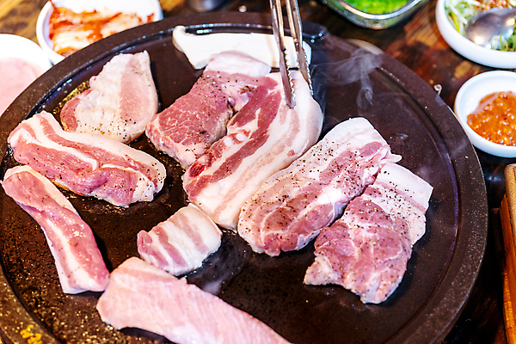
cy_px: 172
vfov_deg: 27.0
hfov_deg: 39.6
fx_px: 717
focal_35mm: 50
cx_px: 258
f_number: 3.5
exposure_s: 1/100
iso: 1000
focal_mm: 50
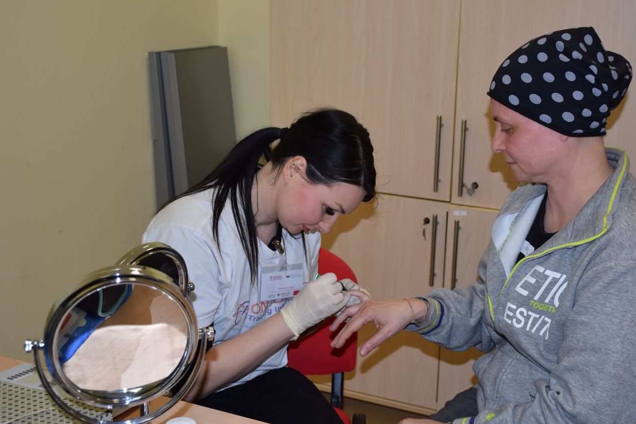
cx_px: 386
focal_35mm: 49
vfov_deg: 27.5
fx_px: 865
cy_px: 238
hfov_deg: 40.2
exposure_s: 1/60
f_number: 3.8
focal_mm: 26
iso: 100
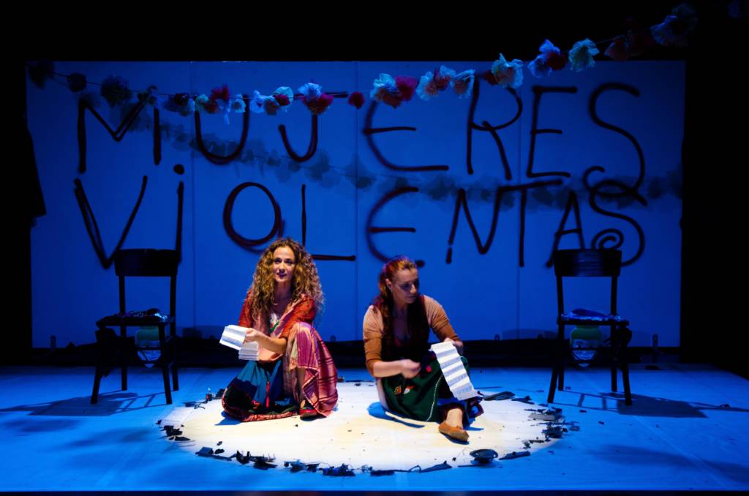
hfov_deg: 41.2
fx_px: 996
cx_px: 374
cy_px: 248
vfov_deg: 27.9
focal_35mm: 48
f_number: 4
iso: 800
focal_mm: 32
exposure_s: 1/40
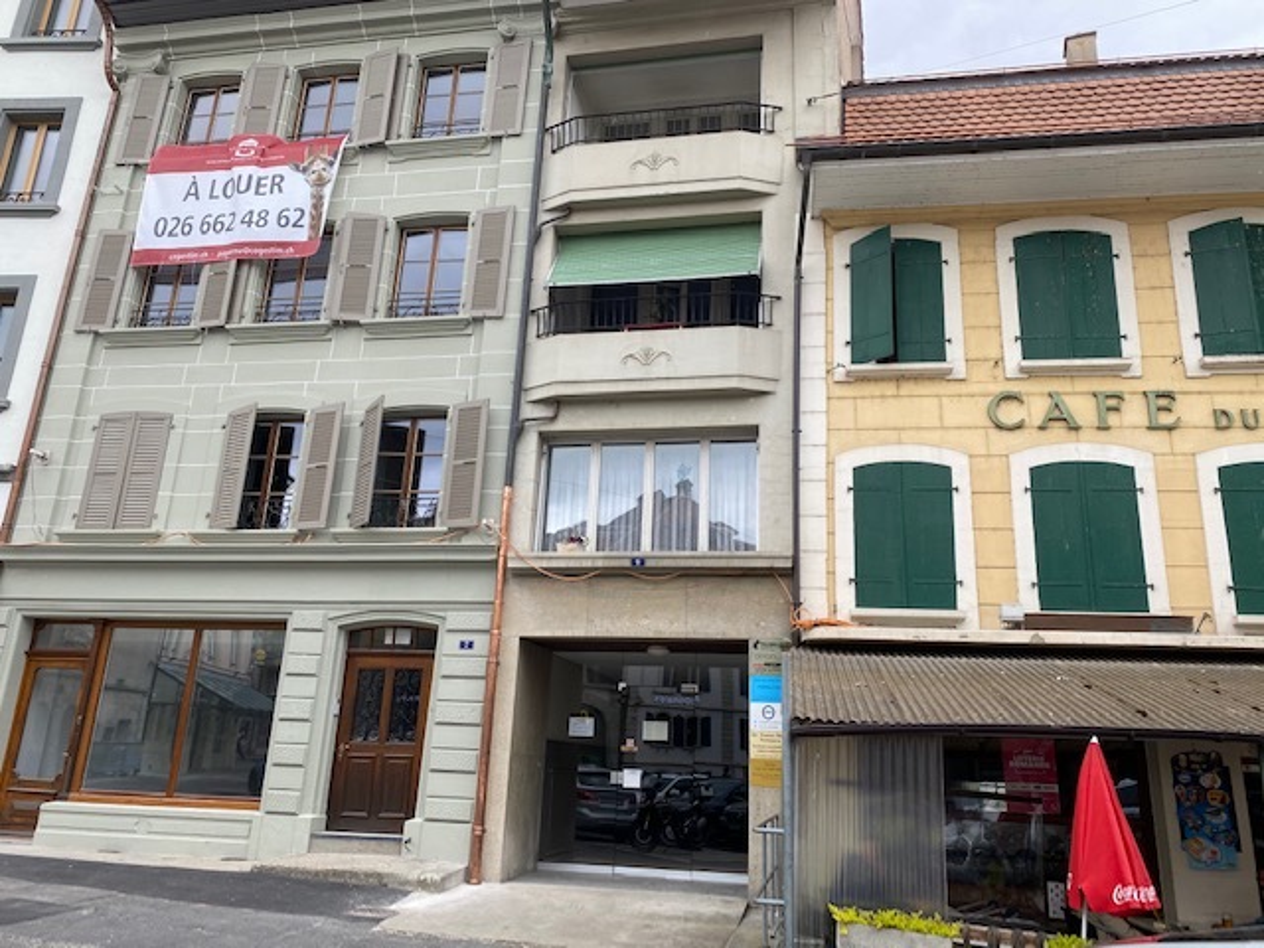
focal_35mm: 26
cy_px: 474
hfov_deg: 67.3
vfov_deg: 53.1
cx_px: 632
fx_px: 949
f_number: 1.8
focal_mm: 4.25
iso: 32
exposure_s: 1/481
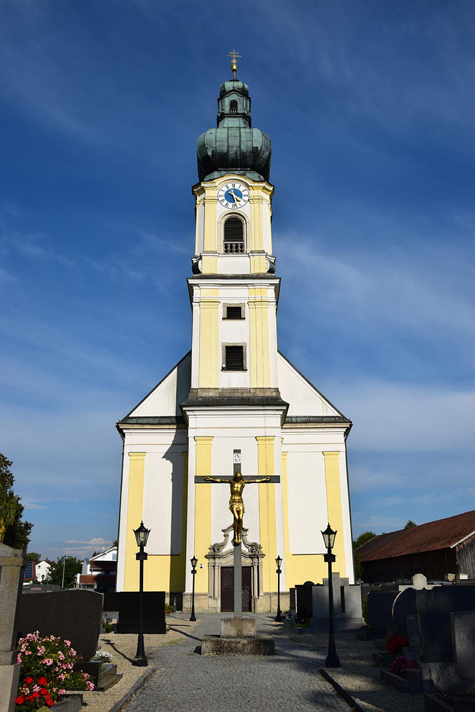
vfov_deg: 59.5
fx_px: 623
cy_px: 356
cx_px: 238
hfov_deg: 41.7
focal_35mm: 32
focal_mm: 21
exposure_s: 1/500
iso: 200
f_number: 11
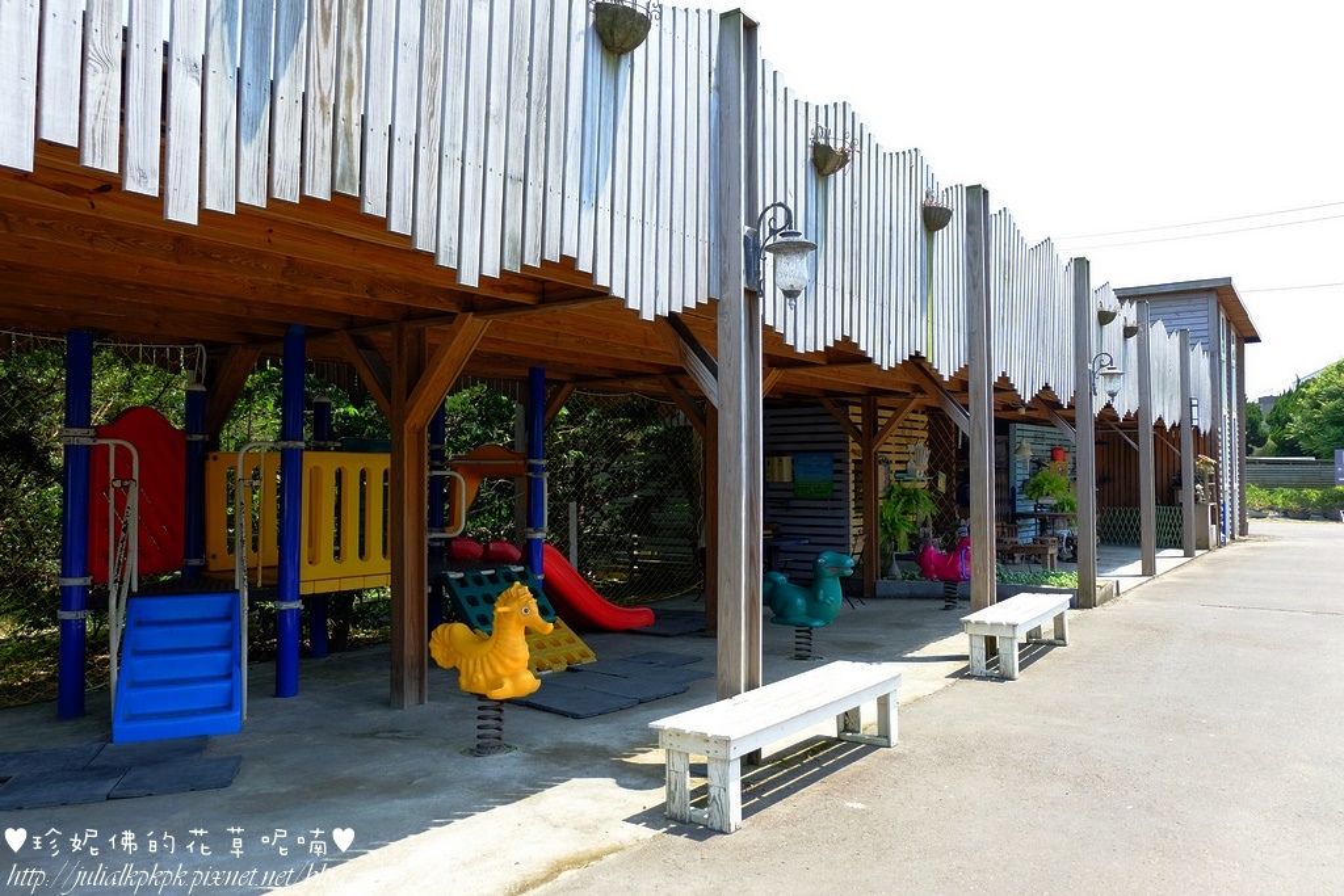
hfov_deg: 69.4
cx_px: 672
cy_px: 448
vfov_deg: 49.6
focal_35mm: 26
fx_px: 971
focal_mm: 17.5
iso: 400
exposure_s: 1/640
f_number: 3.6
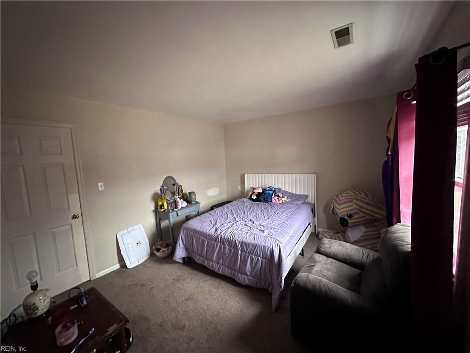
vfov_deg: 85.7
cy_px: 176
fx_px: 190
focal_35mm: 14
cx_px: 235
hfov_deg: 102.1
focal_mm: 2.22
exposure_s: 1/60
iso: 1250
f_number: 2.2
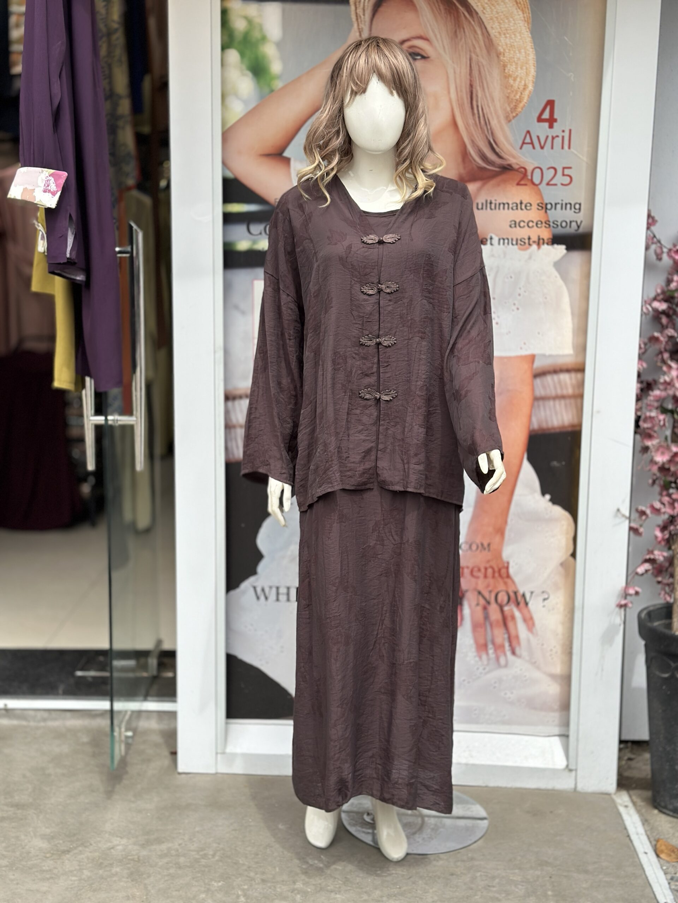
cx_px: 339
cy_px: 452
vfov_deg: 39.7
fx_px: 1254
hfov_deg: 30.3
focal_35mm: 48
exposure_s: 1/2976
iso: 100
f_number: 1.78
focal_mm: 6.86
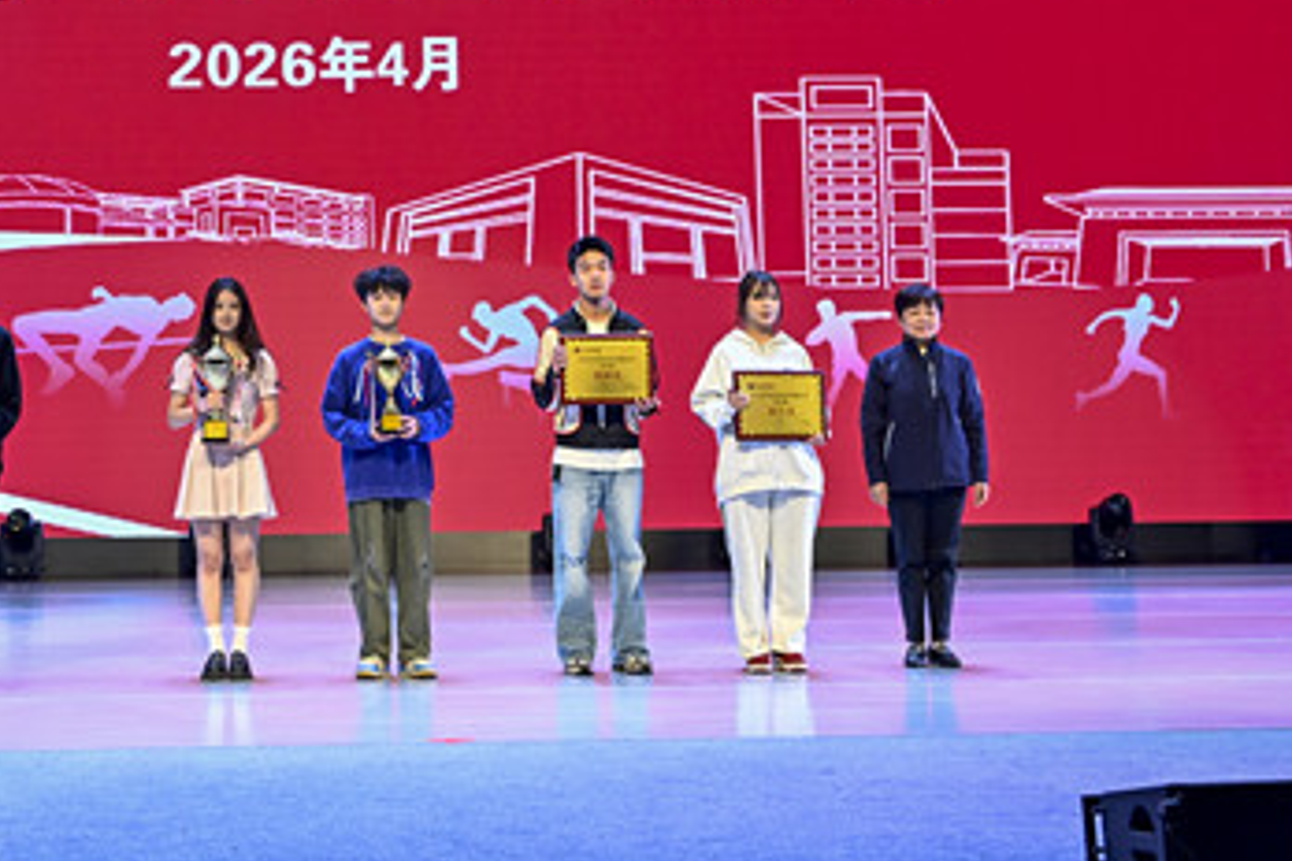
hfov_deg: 28.8
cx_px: 312
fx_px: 2476
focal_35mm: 69
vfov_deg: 19.5
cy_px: 182
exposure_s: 1/100
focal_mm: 40
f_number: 5
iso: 800
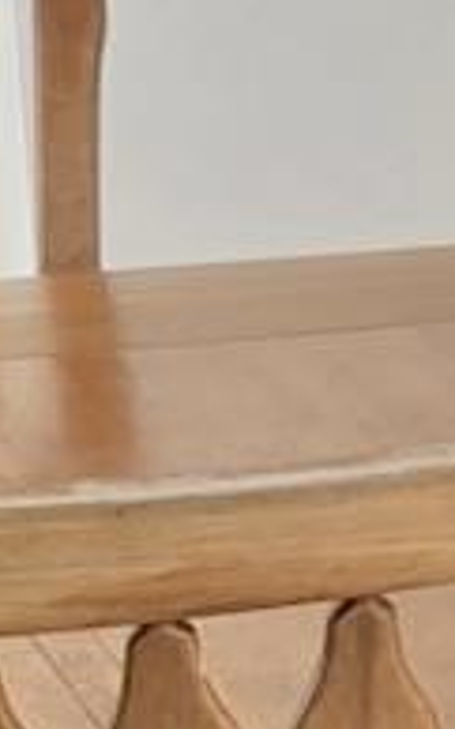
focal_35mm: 257
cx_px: 3065
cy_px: 263
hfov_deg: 3.9
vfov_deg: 8.2
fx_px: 5107
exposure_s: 1/120
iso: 50
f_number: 1.4
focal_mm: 6.5
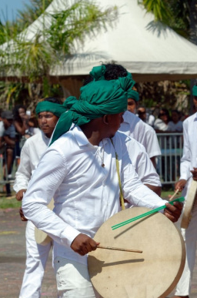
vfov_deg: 8.7
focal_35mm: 237
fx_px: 1956
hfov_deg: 5.8
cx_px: 143
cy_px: 224
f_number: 8
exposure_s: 1/800
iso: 125
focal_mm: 102
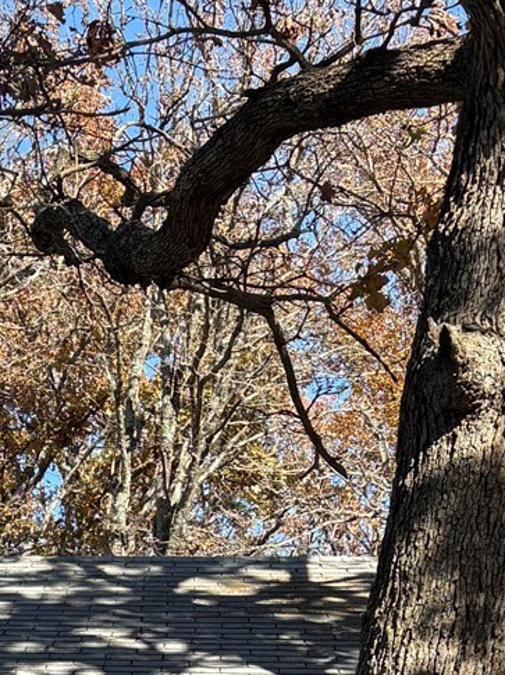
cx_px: -77
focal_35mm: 103
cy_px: 1035
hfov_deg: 14.0
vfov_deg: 17.1
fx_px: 2006
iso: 50
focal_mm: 5.96
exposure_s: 1/810
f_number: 1.6
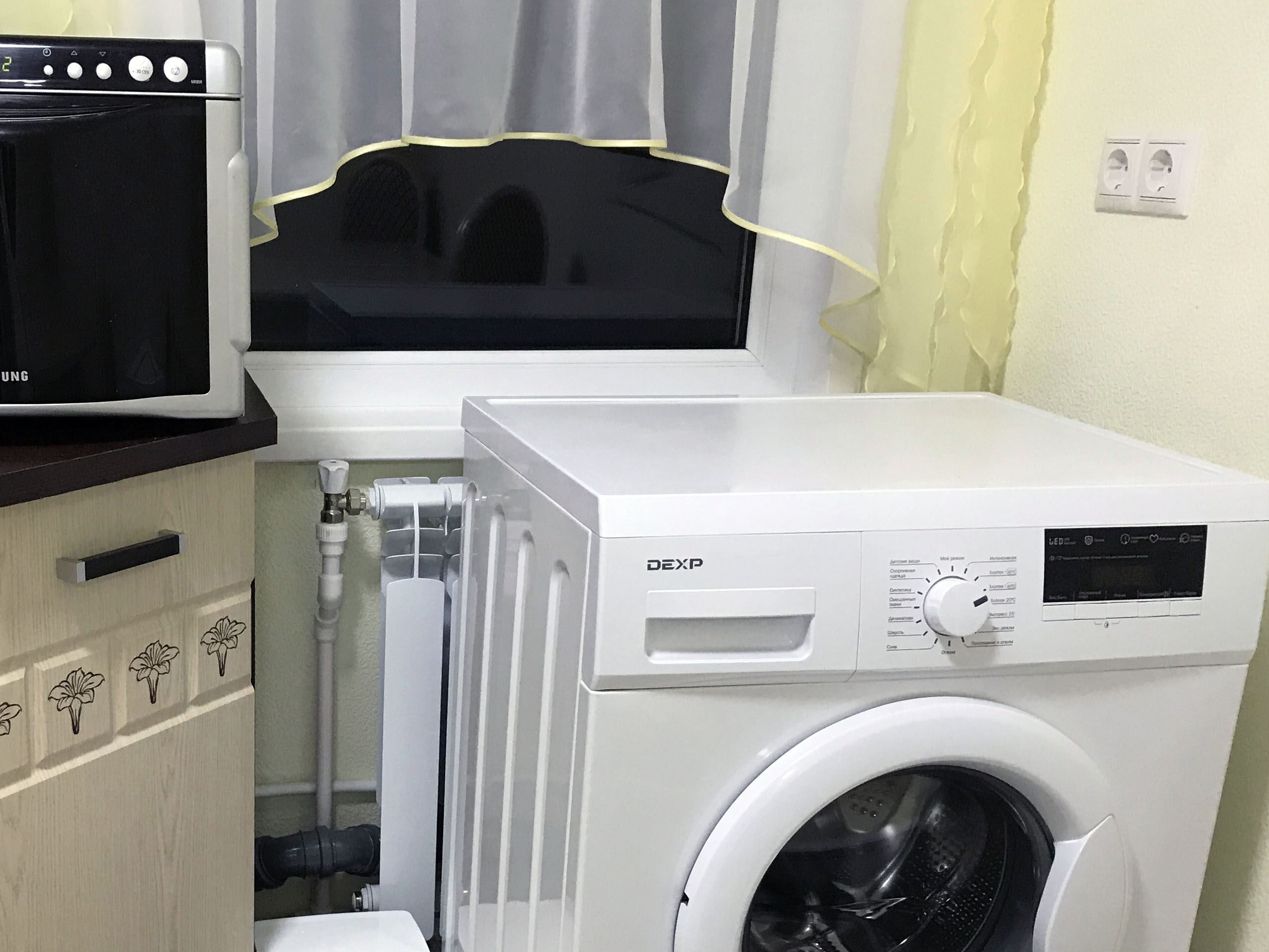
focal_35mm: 44
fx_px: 1613
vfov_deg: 32.4
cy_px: 681
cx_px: 384
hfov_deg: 42.1
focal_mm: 3.99
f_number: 1.8
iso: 40
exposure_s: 1/17
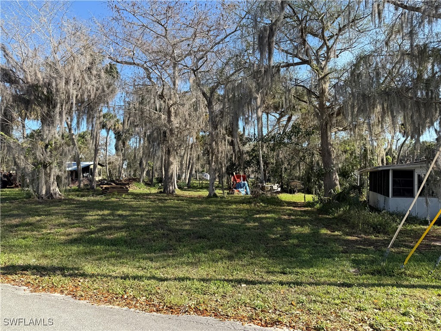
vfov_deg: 56.8
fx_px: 306
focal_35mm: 24
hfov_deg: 71.6
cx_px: 220
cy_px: 166
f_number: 1.78
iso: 80
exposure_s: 1/1585
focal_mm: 6.76
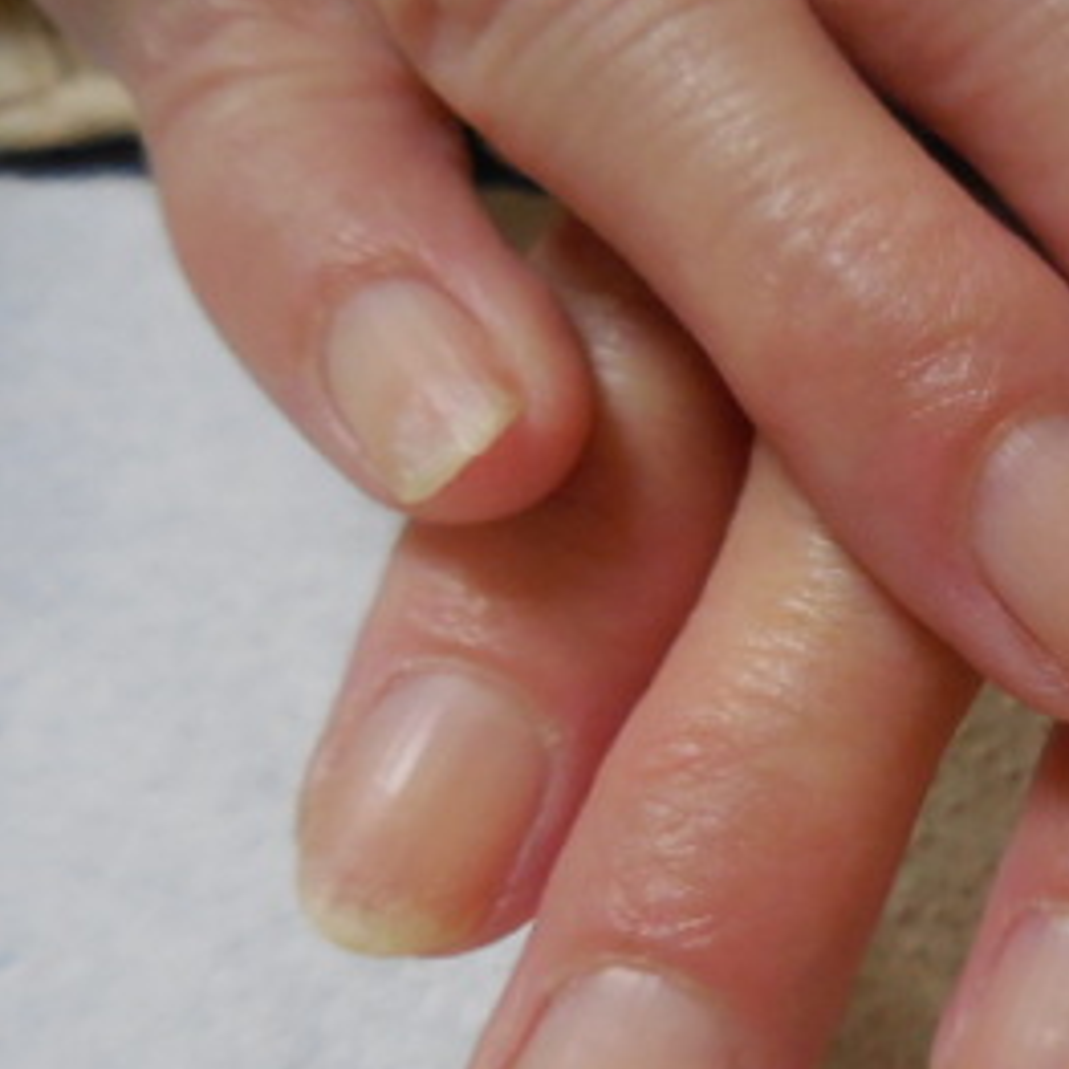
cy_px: 665
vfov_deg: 39.8
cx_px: 1012
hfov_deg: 36.8
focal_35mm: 42
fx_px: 1467
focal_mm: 4.5
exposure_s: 1/160
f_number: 3.3
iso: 800
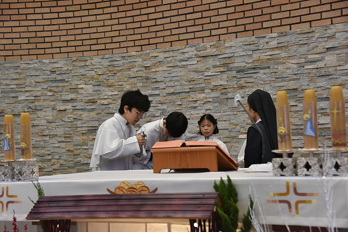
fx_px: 657
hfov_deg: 29.7
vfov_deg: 20.0
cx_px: 174
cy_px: 116
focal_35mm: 68
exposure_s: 1/125
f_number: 5
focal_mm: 68
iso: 2200
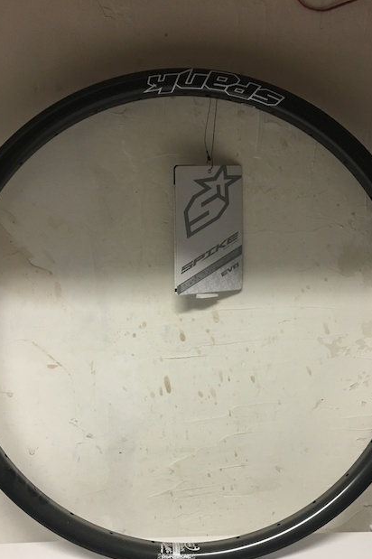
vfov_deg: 48.9
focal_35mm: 39
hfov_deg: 34.2
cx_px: 201
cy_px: 360
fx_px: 605
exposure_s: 1/15
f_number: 2.2
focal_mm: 4.15
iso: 64
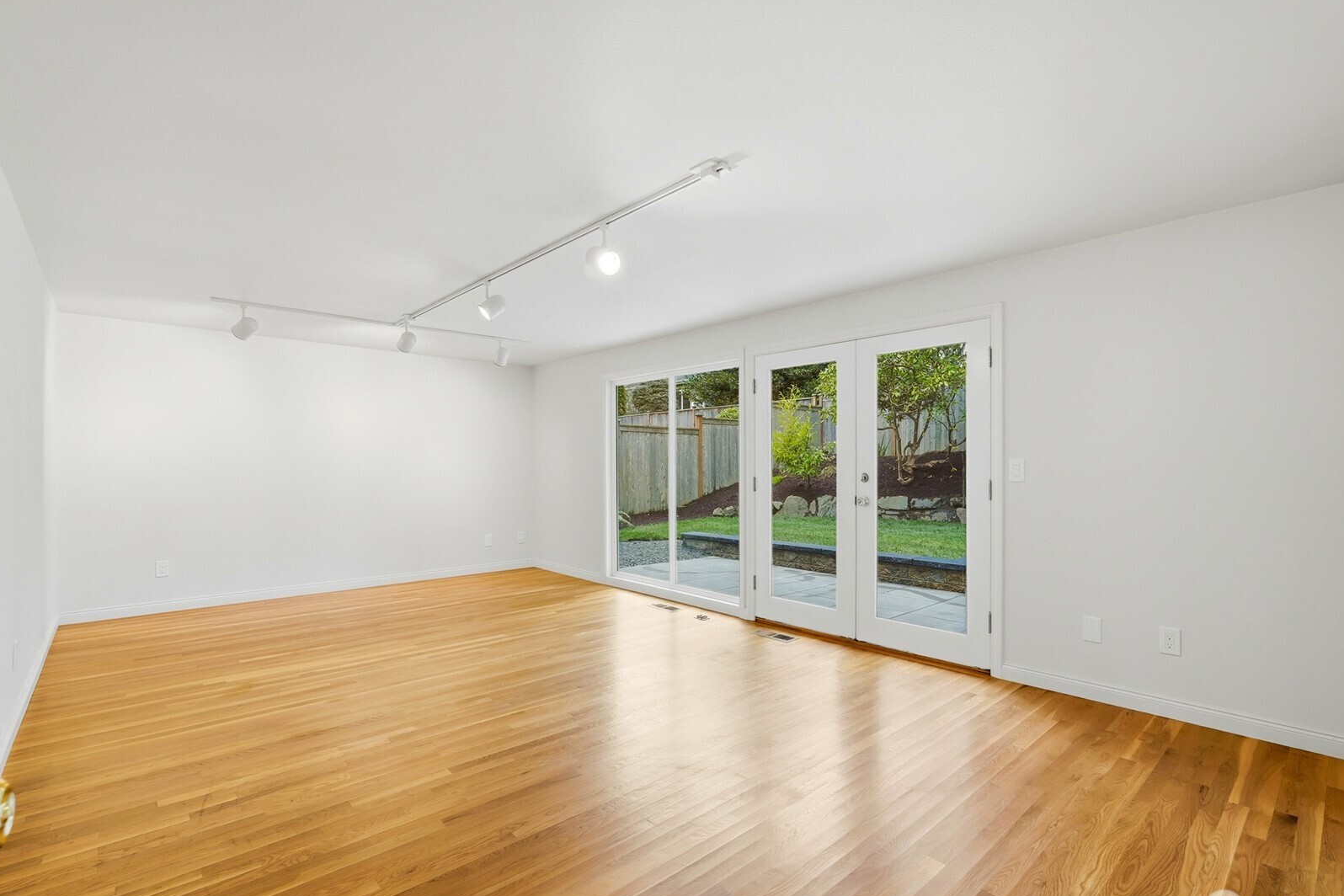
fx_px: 635
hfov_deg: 93.2
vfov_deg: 70.4
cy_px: 467
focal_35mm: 17
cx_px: 694
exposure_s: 1/250
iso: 400
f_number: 9
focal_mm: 16
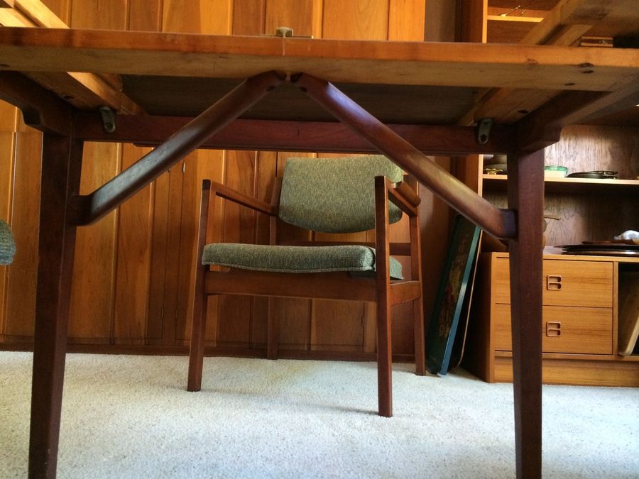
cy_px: 240
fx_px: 554
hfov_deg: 60.0
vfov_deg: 46.8
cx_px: 320
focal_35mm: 30
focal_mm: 4.12
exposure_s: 1/30
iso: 250
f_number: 2.2
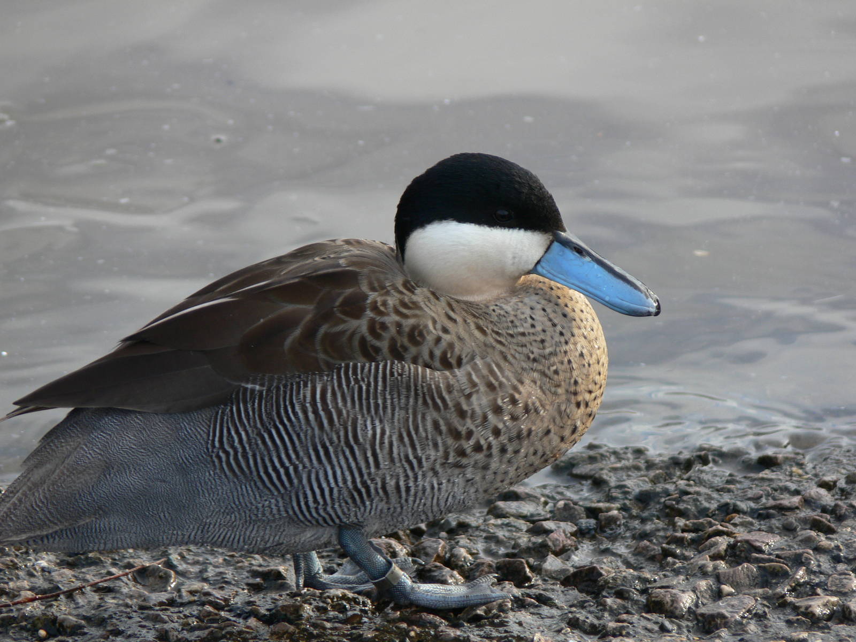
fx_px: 10386
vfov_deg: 3.5
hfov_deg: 4.7
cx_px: 428
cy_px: 321
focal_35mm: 420
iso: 80
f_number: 4.5
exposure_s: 1/125
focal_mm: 88.8
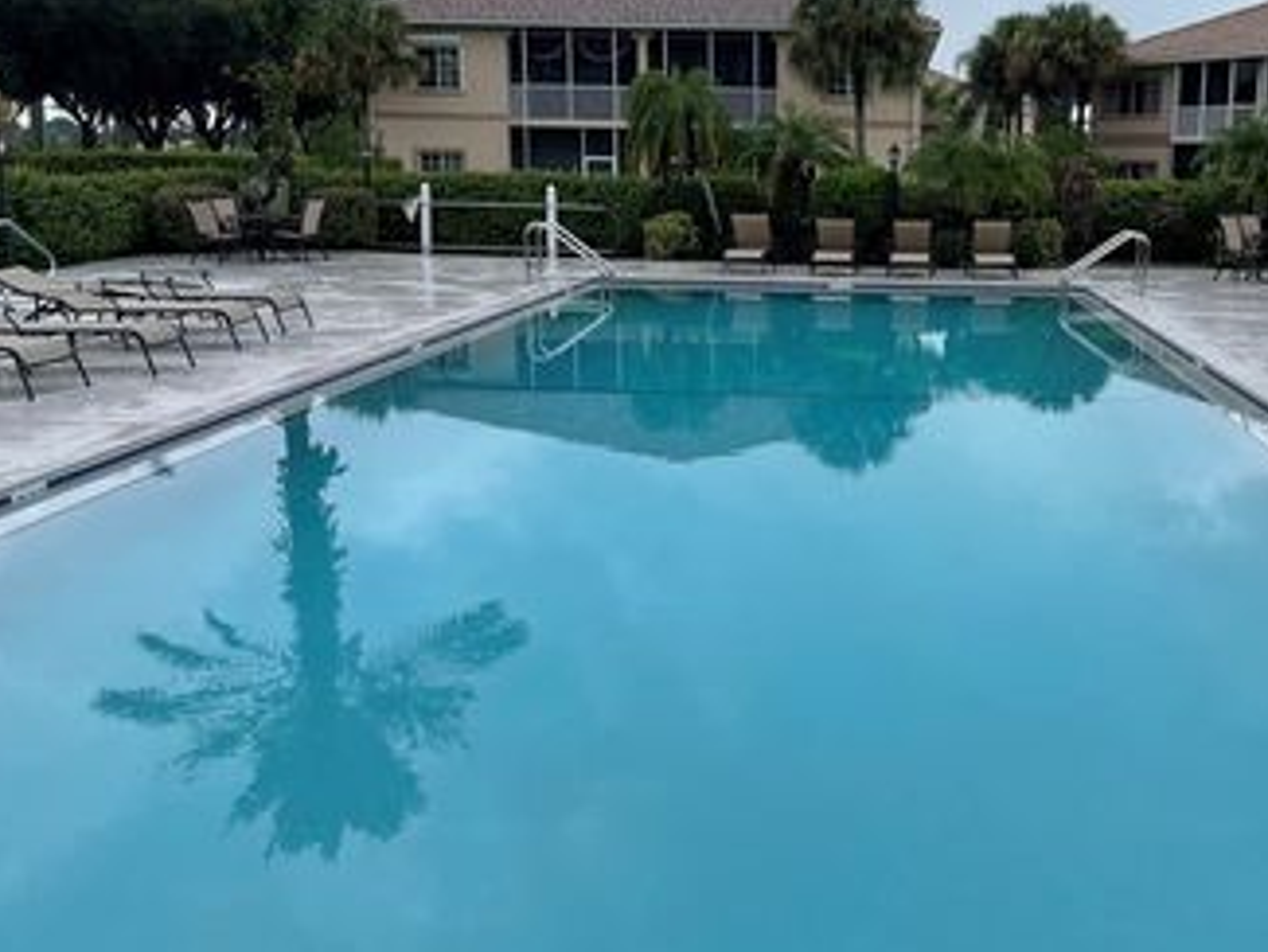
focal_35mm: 40
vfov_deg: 36.0
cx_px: 831
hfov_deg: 46.2
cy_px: 451
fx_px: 1466
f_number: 1.6
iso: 32
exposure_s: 1/1553
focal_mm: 4.2
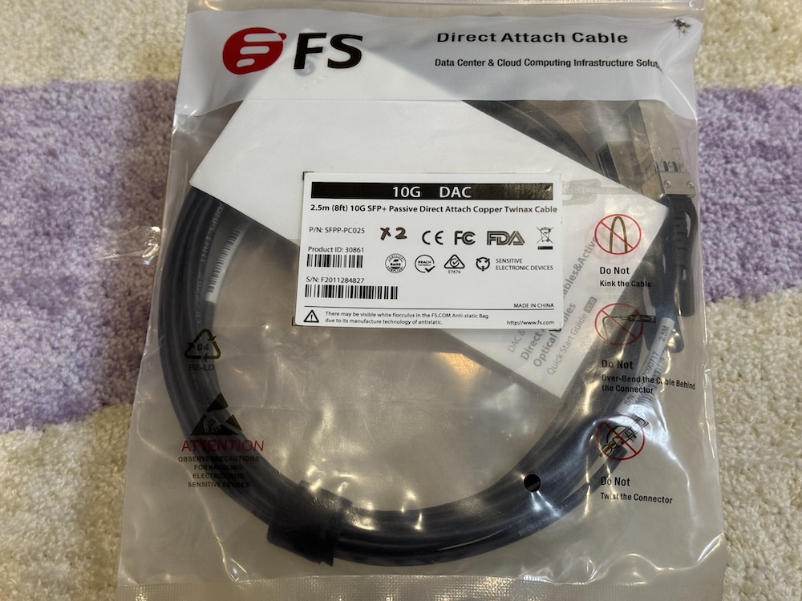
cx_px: 401
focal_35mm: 48
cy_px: 300
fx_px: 1112
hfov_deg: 39.7
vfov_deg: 30.3
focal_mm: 6.76
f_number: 1.78
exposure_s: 1/50
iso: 100
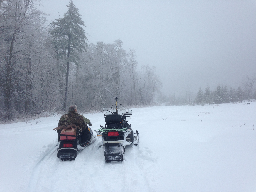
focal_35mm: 33
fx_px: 244
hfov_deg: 55.4
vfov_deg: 42.9
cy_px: 96
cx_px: 128
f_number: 2.4
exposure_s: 1/630
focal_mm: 4.12
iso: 50
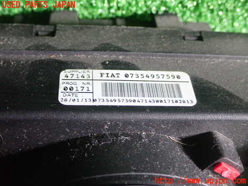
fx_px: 358
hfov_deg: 38.2
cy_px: 93
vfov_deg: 29.1
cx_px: 124
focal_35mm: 50
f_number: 3.2
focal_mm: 9.01
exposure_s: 1/30
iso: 800
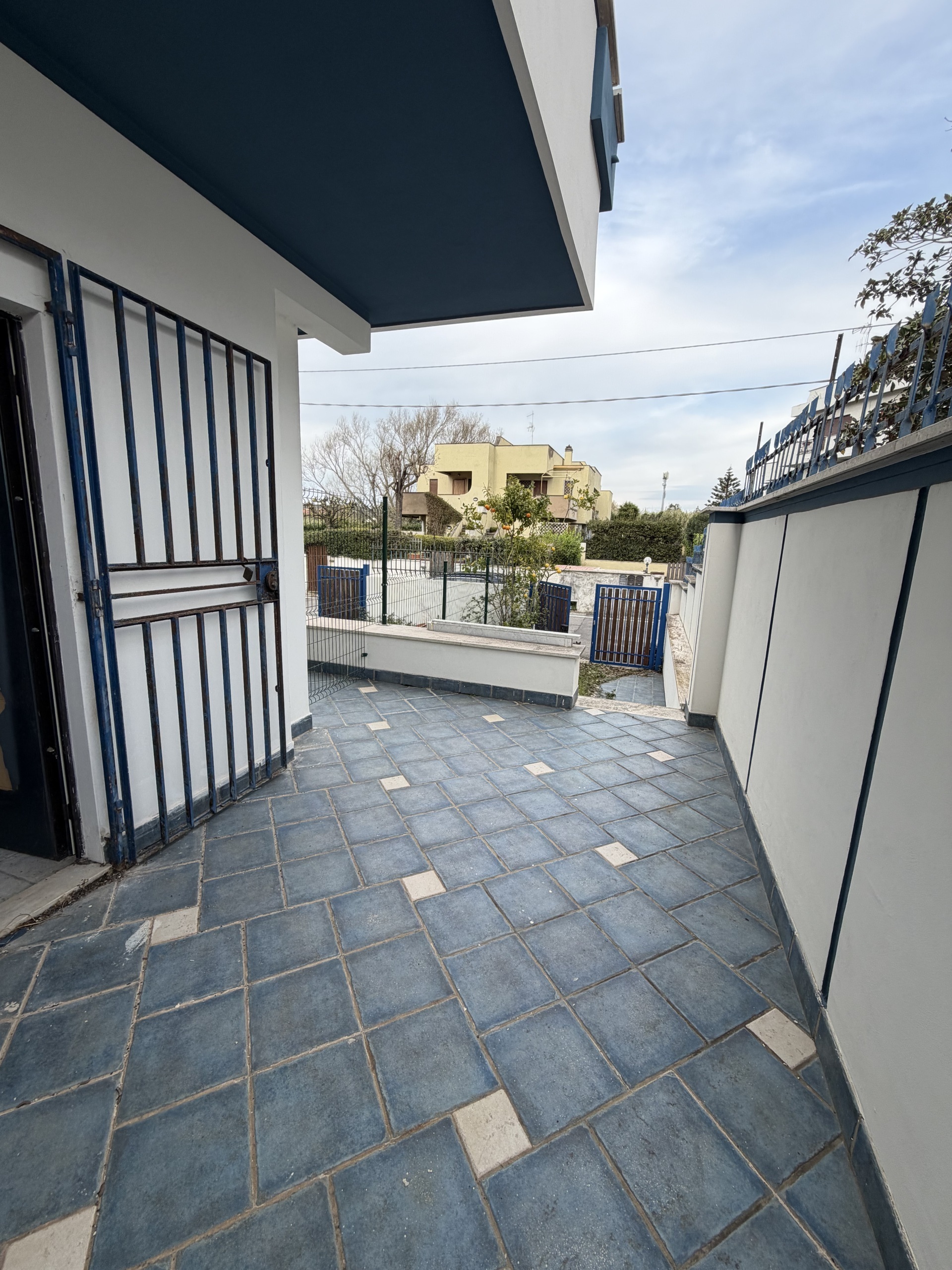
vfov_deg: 102.1
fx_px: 513
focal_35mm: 14
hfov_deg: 85.7
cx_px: 476
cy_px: 635
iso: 40
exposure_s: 1/502
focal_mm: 2.22
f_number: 2.2
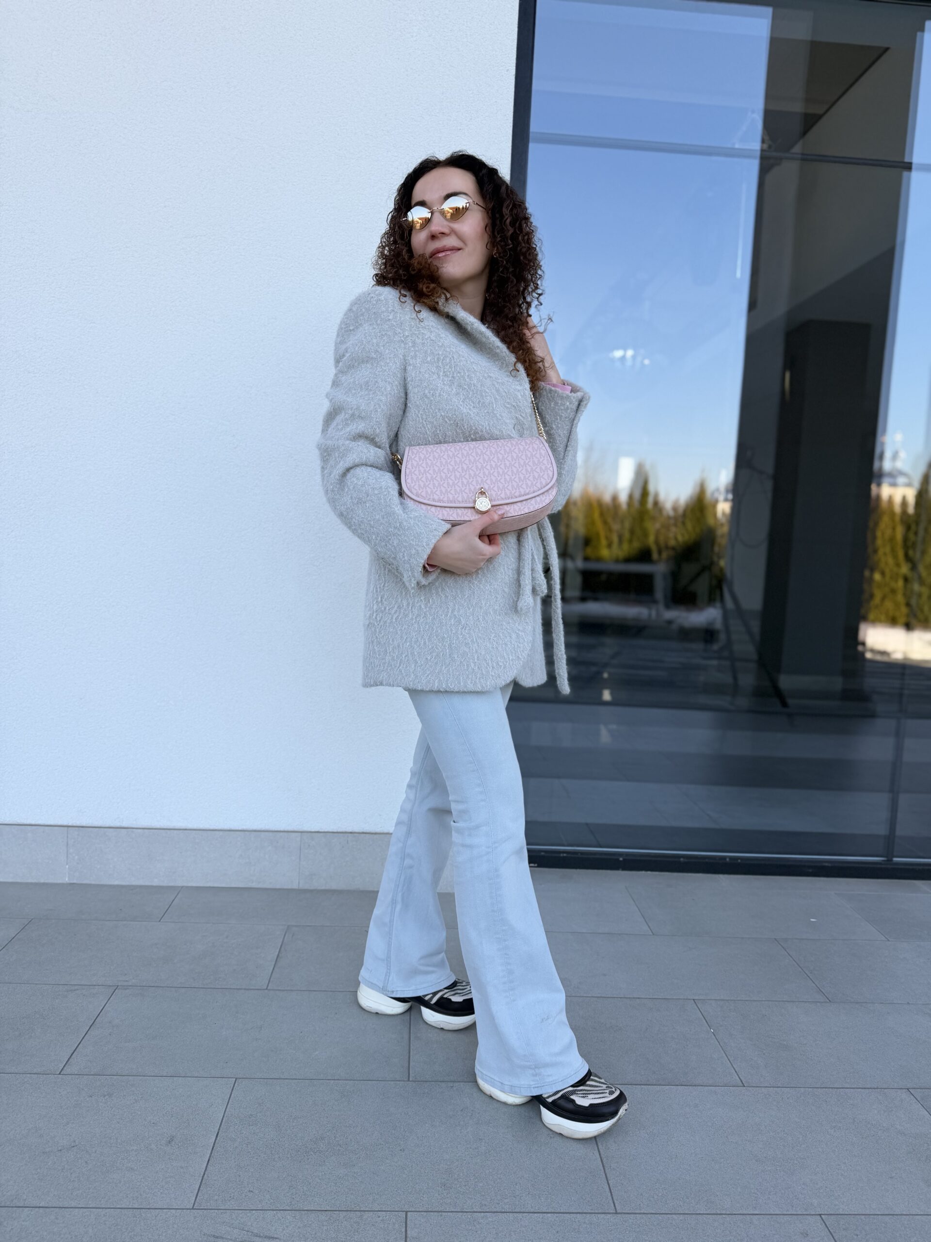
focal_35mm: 24
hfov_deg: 56.8
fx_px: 861
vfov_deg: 71.6
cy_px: 621
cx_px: 466
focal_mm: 6.76
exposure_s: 1/617
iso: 80
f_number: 1.78
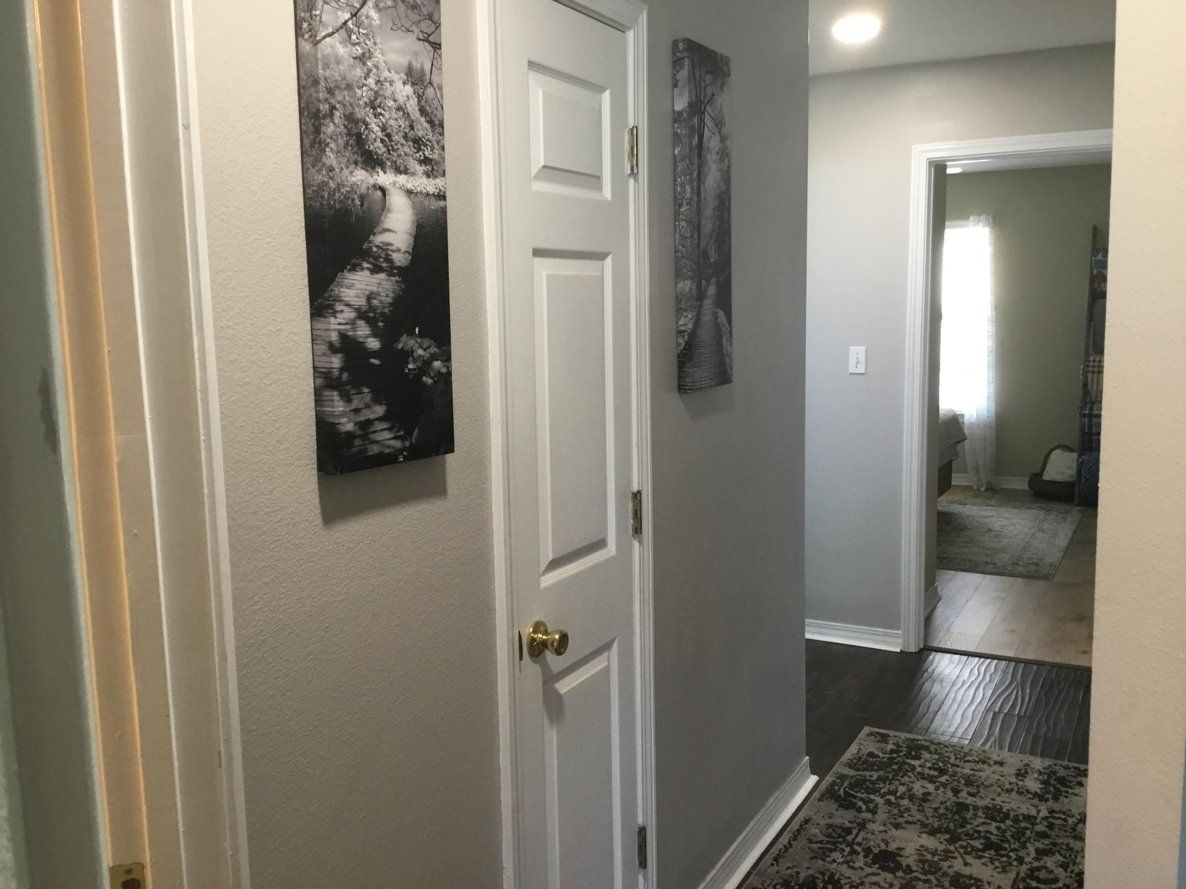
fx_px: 1062
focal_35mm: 31
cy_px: 444
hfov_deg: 58.4
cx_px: 593
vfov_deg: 45.4
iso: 100
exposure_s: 1/30
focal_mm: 3.3
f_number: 2.4
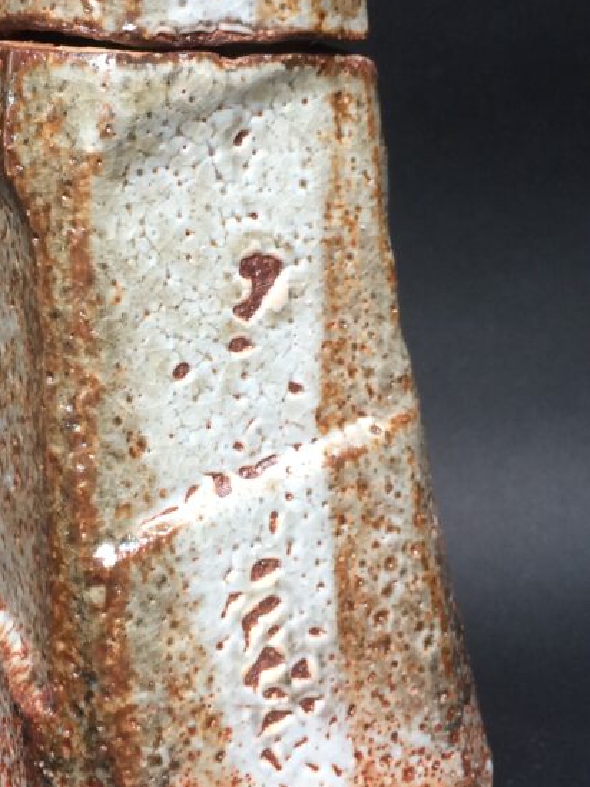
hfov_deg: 26.9
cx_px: 195
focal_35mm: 54
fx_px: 1228
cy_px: 351
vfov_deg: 35.5
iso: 40
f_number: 2.2
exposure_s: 1/40
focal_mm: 4.15
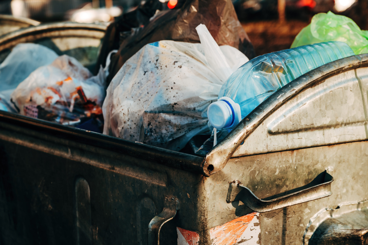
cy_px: 122
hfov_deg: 28.8
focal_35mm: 70
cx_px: 184
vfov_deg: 19.5
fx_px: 716
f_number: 5
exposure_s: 1/400
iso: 180
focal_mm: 70
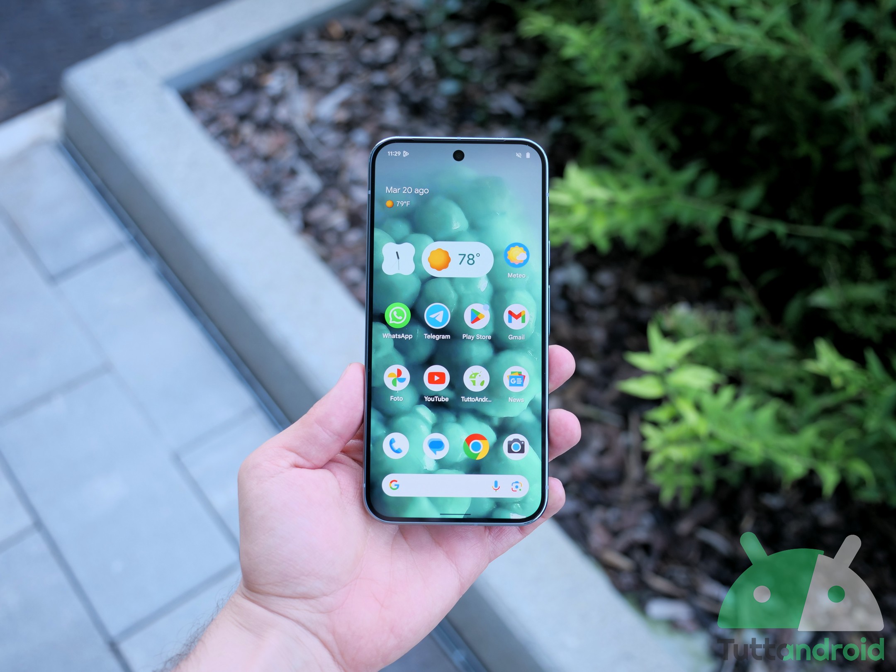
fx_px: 1191
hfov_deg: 41.2
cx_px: 448
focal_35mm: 46
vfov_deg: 31.5
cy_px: 336
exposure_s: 1/160
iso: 200
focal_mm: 23
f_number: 2.8
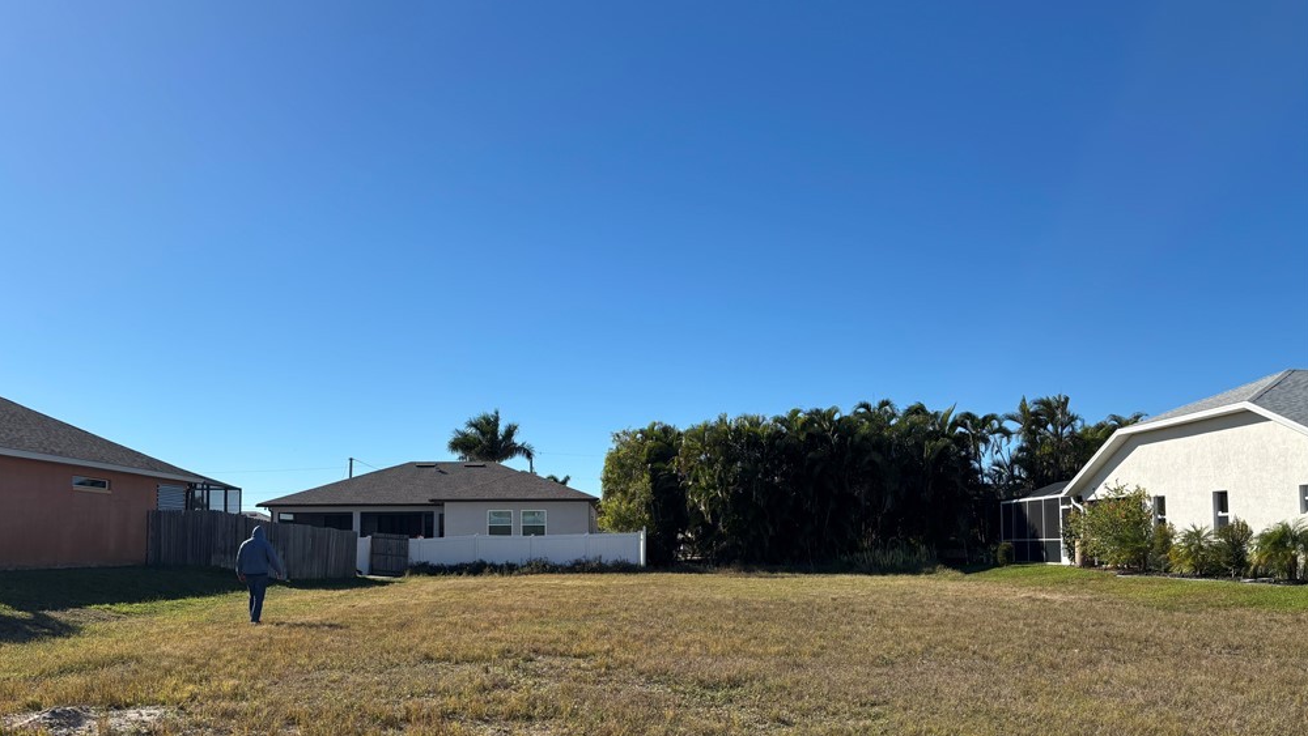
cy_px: 476
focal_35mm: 29
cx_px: 644
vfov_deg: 39.8
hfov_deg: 66.1
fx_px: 1006
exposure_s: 1/4082
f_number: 1.6
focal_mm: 5.96
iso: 50
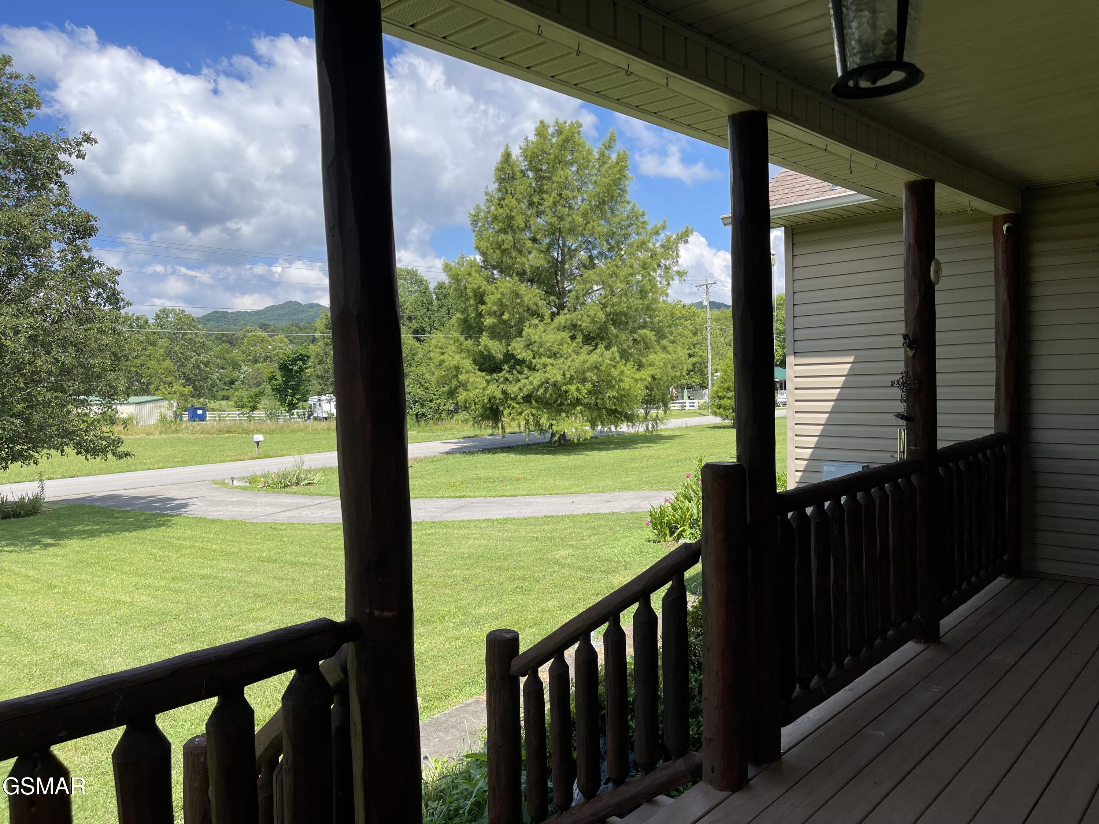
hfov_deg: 69.4
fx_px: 794
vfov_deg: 54.9
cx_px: 550
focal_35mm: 25
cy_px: 412
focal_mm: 5.1
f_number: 1.6
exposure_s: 1/2203
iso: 32
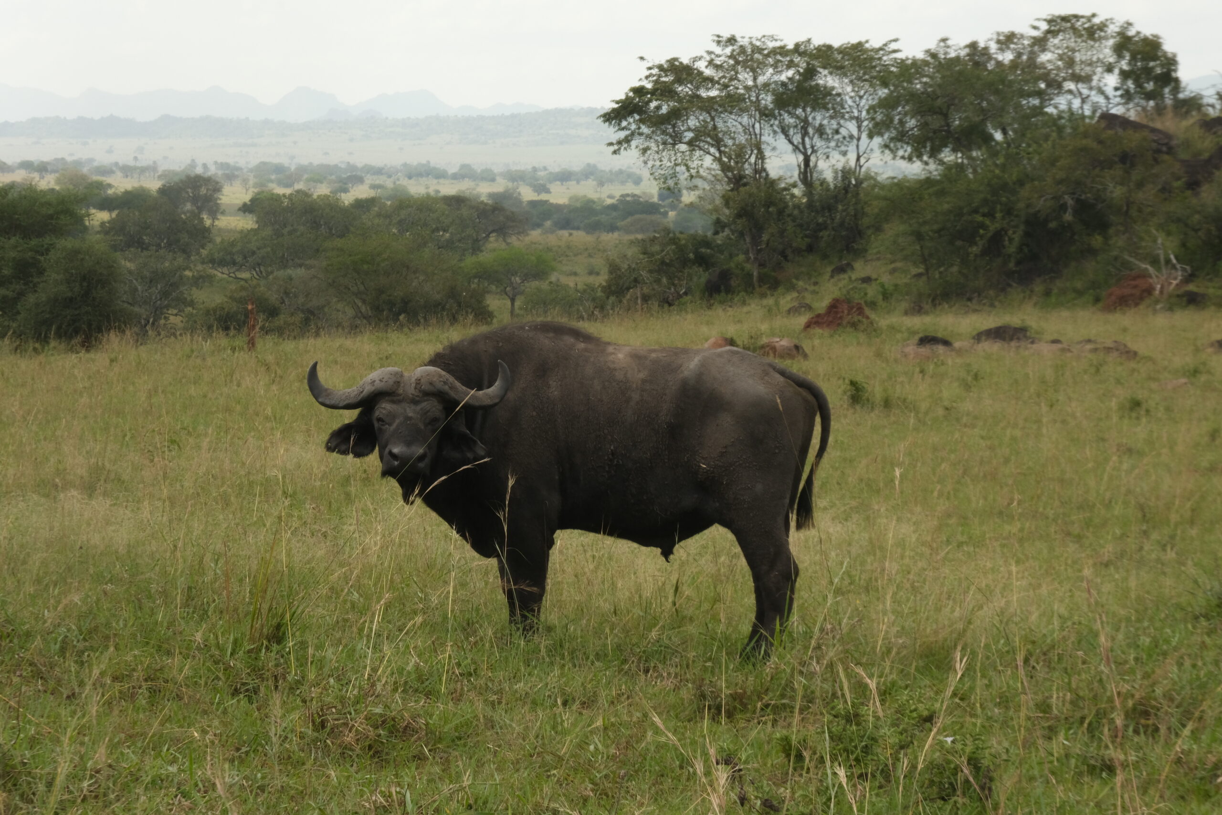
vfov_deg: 11.4
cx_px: 611
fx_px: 4073
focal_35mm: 120
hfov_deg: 17.1
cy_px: 408
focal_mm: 80
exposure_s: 1/200
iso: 1000
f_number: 20
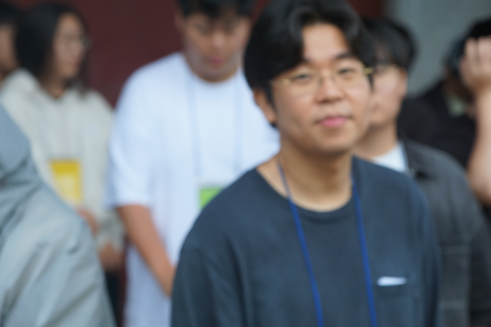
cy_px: 164
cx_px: 246
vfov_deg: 13.0
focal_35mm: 105
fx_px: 1432
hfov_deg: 19.5
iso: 640
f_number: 4
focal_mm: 70
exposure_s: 1/160
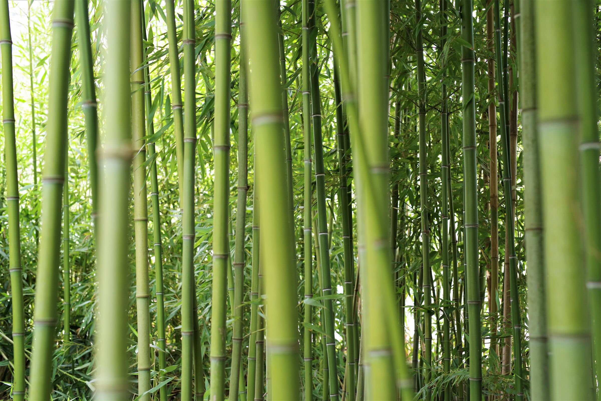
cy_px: 200
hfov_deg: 39.6
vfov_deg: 27.0
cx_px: 300
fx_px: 835
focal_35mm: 50
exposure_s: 1/250
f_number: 3.5
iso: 800
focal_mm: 50
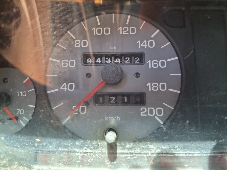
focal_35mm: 25
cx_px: 114
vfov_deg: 54.9
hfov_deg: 69.4
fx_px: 164
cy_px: 85
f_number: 1.8
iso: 80
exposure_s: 1/100
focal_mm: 4.69
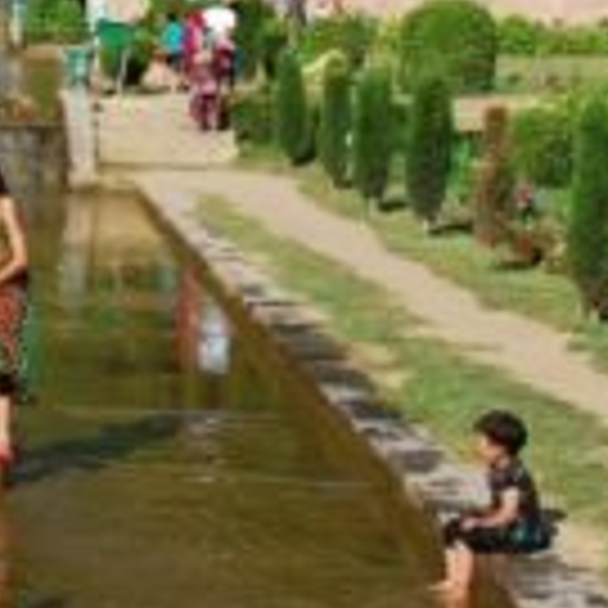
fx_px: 2643
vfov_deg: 12.6
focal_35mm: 133
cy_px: -223
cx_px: -25
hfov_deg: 12.9
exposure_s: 1/250
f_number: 13
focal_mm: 24
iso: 400
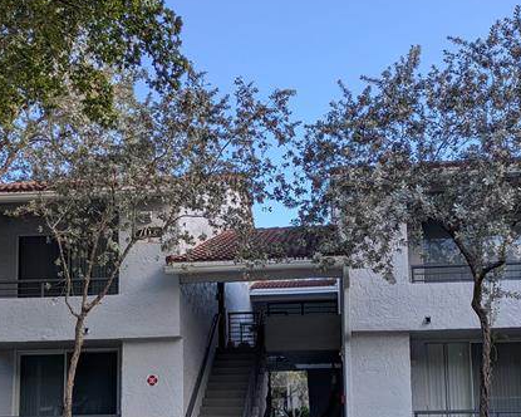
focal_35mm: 47
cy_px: 320
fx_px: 725
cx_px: 248
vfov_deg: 31.4
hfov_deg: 39.5
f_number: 1.89
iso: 42
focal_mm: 5.43
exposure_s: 1/725
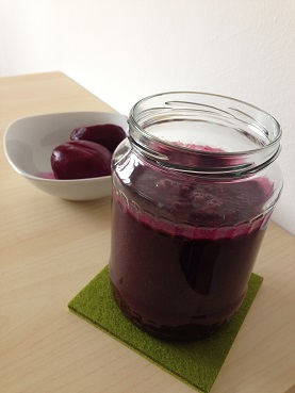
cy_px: 196
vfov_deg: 55.3
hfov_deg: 43.0
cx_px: 148
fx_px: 375
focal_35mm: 33
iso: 50
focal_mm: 4.12
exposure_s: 1/30
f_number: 2.4
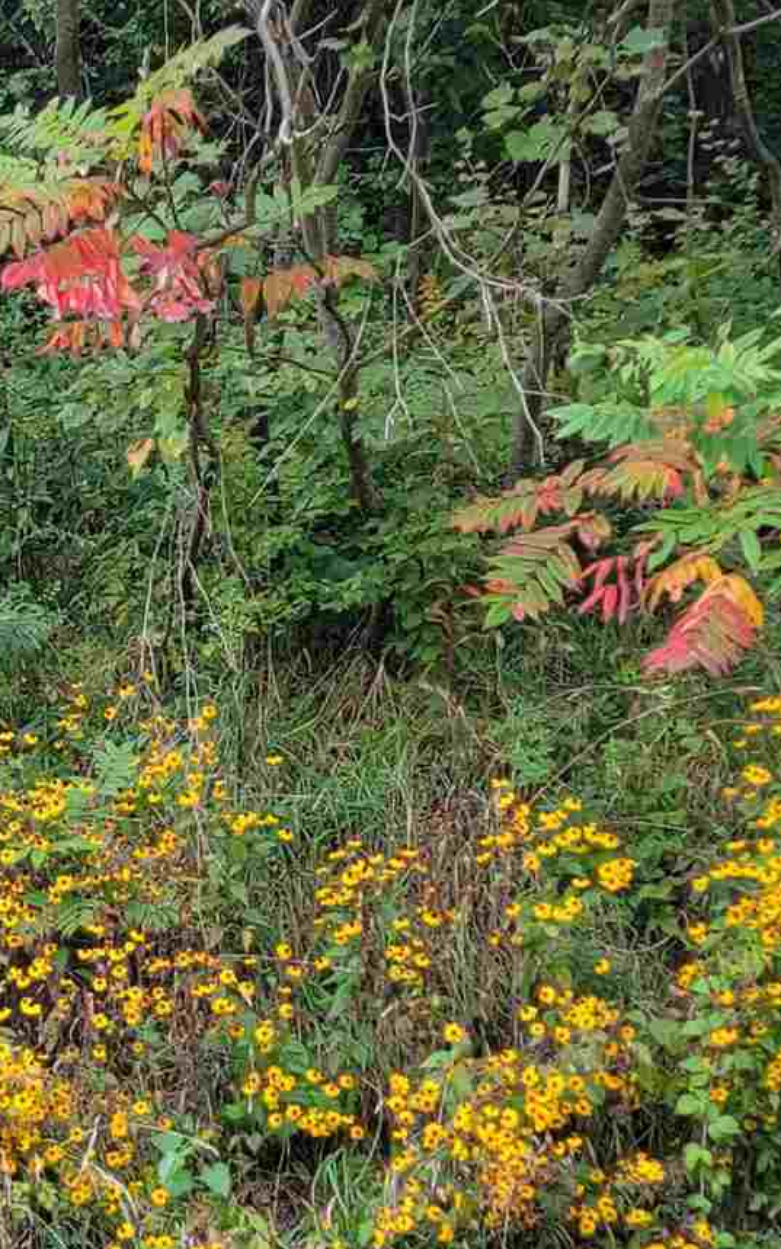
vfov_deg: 22.6
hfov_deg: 14.0
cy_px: 904
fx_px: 3099
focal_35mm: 91
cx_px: -105
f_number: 1.8
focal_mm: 6.7
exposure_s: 1/120
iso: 50
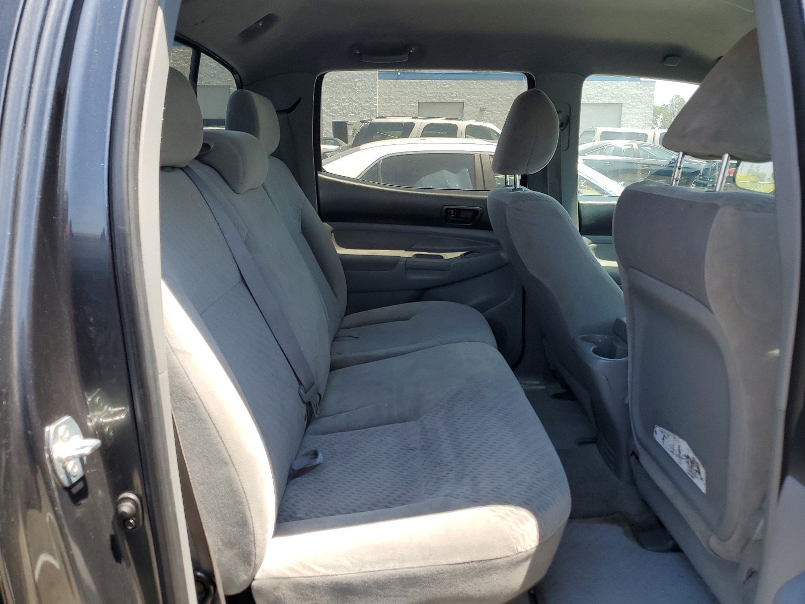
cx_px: 402
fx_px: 605
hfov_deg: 67.3
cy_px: 302
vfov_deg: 53.1
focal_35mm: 26
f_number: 1.5
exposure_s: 1/526
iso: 50
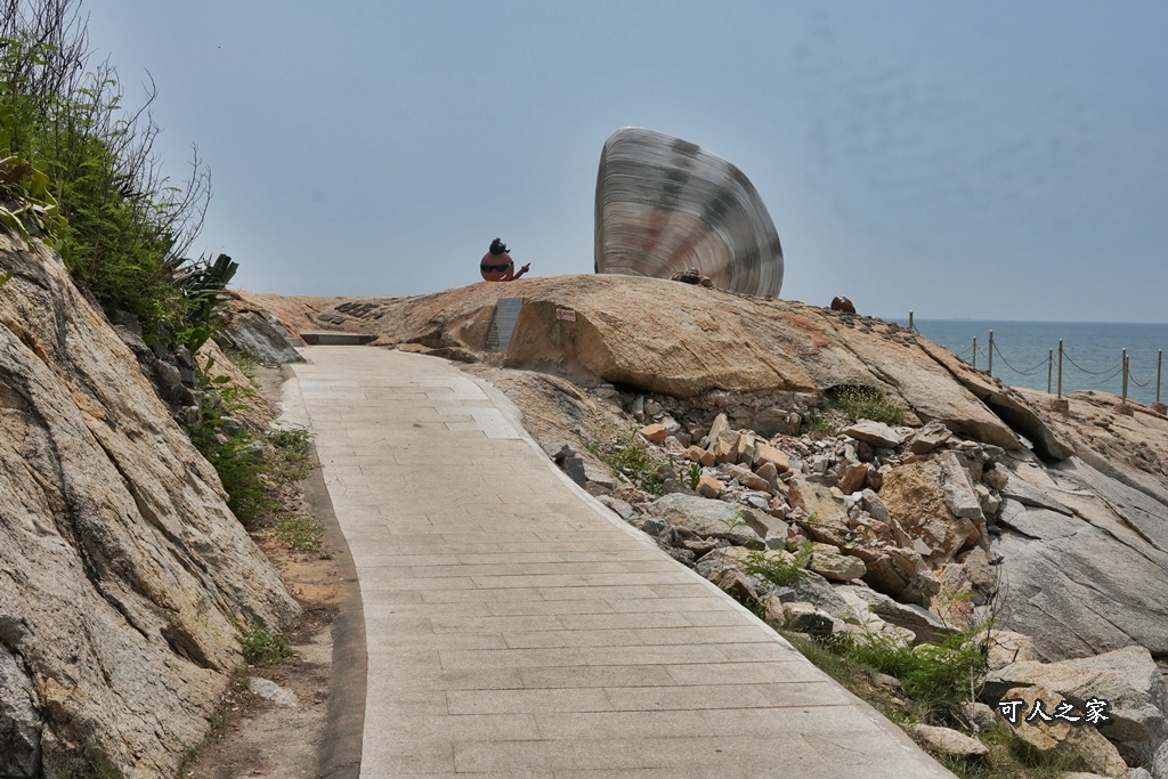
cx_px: 584
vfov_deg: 33.4
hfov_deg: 48.5
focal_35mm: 40
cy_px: 390
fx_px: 1298
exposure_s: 1/4000
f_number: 11
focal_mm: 26.9
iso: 1250
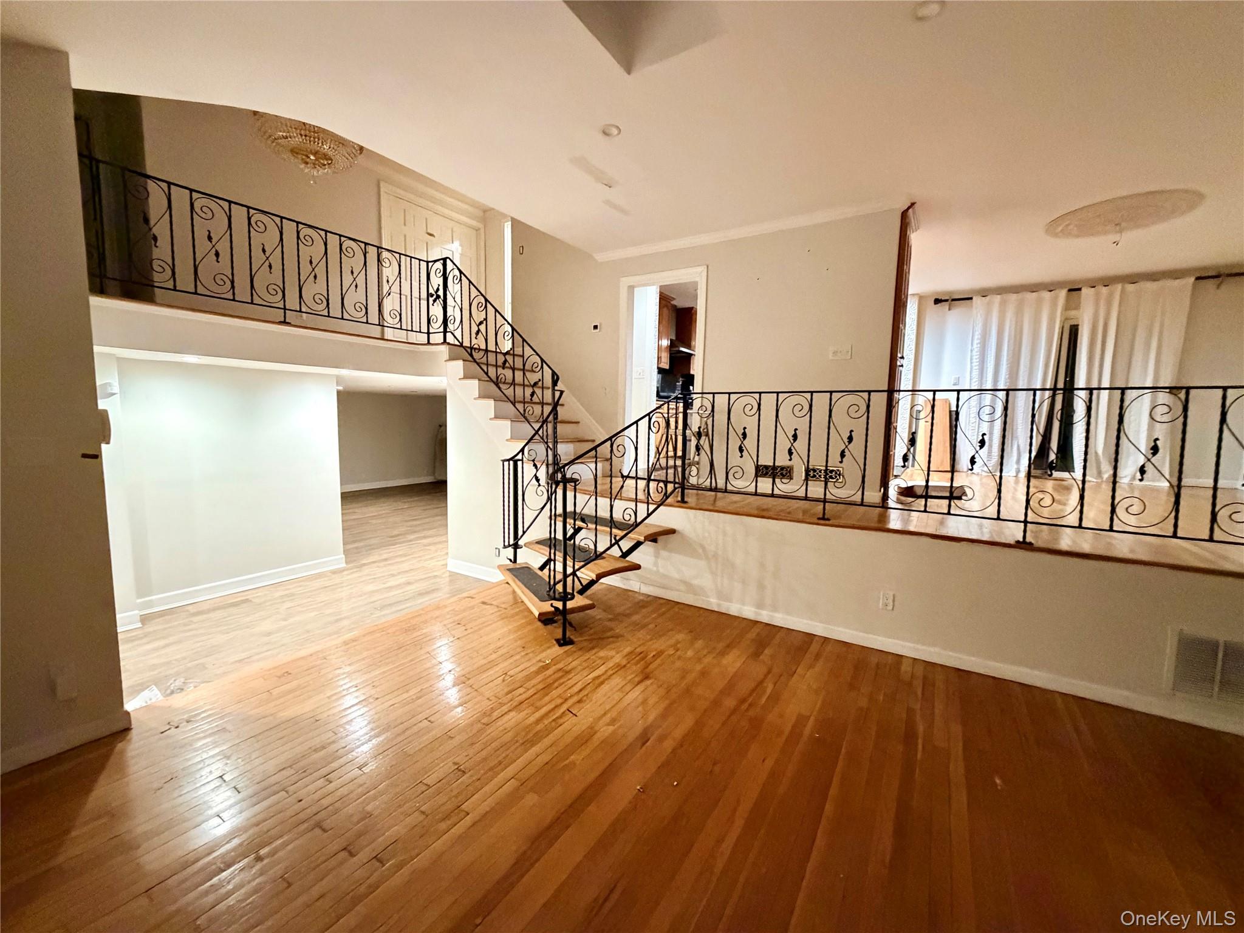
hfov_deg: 102.1
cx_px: 622
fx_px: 503
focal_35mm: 14
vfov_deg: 85.7
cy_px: 466
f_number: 2.2
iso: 1000
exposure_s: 1/60
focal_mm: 2.22
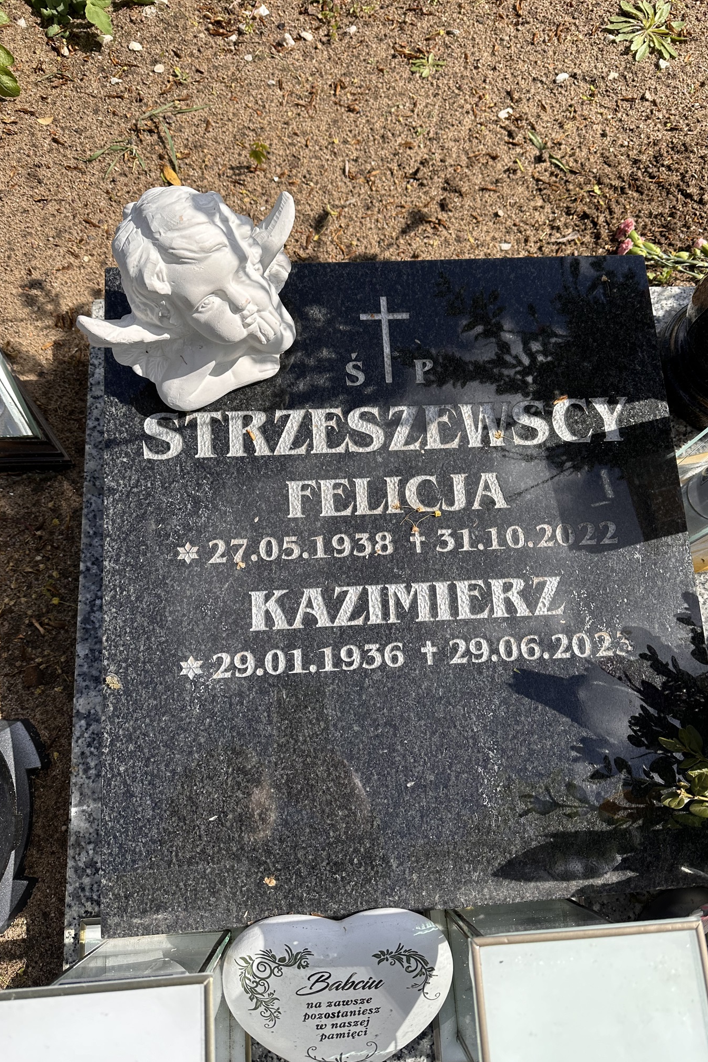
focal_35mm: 25
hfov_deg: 51.3
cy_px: 531
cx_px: 372
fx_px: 737
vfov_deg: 71.5
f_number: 1.78
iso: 80
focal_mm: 6.86
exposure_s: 1/3717
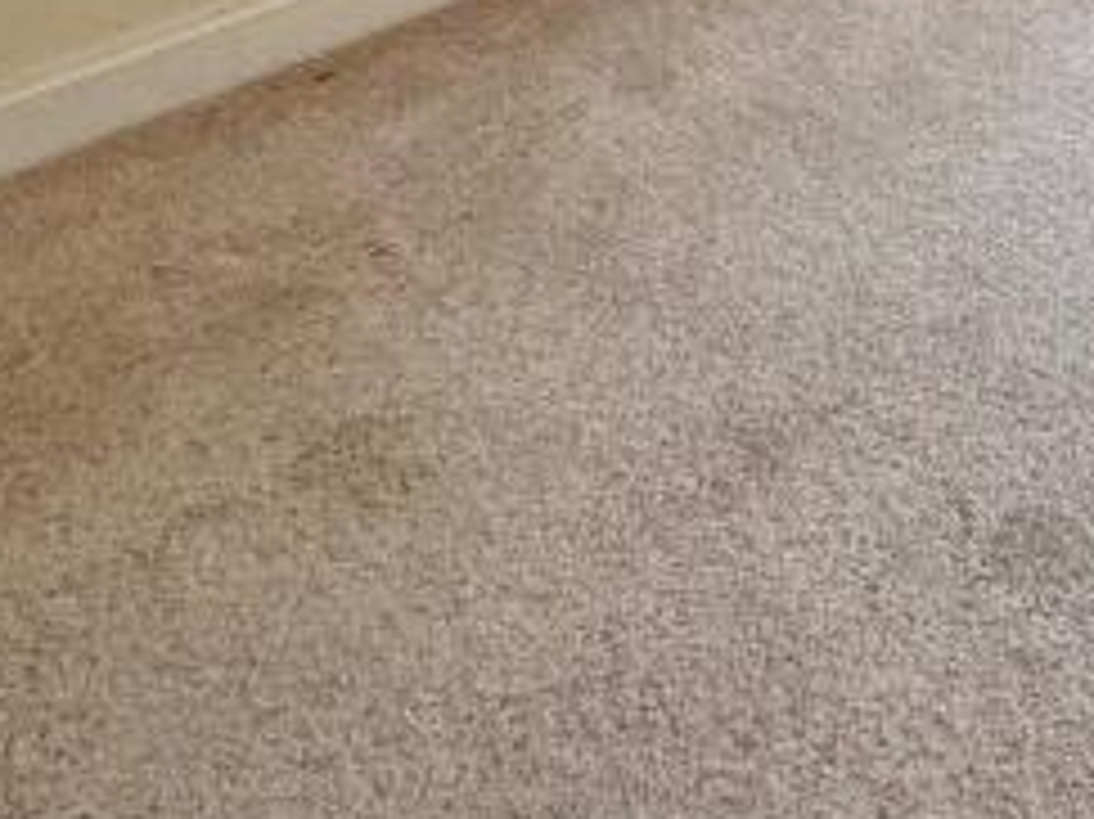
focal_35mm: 59
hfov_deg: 27.4
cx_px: 1414
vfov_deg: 19.2
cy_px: -634
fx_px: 1864
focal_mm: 2.22
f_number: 2.2
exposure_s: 1/100
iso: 250
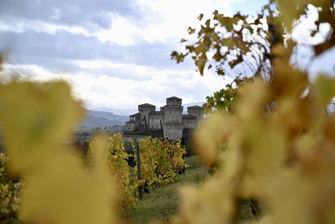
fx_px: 624
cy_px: 112
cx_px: 168
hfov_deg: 30.1
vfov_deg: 20.3
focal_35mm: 67
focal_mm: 67
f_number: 4
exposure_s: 1/1000
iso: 200
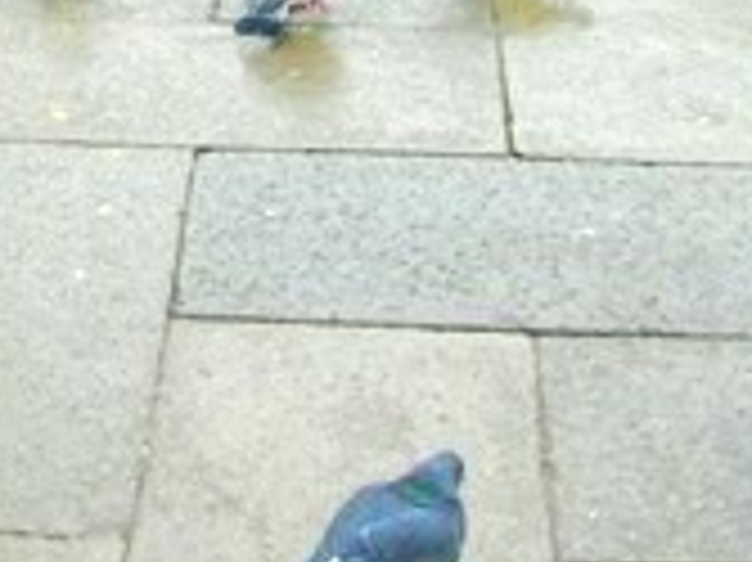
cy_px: 13
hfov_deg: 19.0
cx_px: 90
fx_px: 2214
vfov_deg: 14.3
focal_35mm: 102
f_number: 4.8
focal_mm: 7.8
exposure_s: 1/93.3
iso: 64
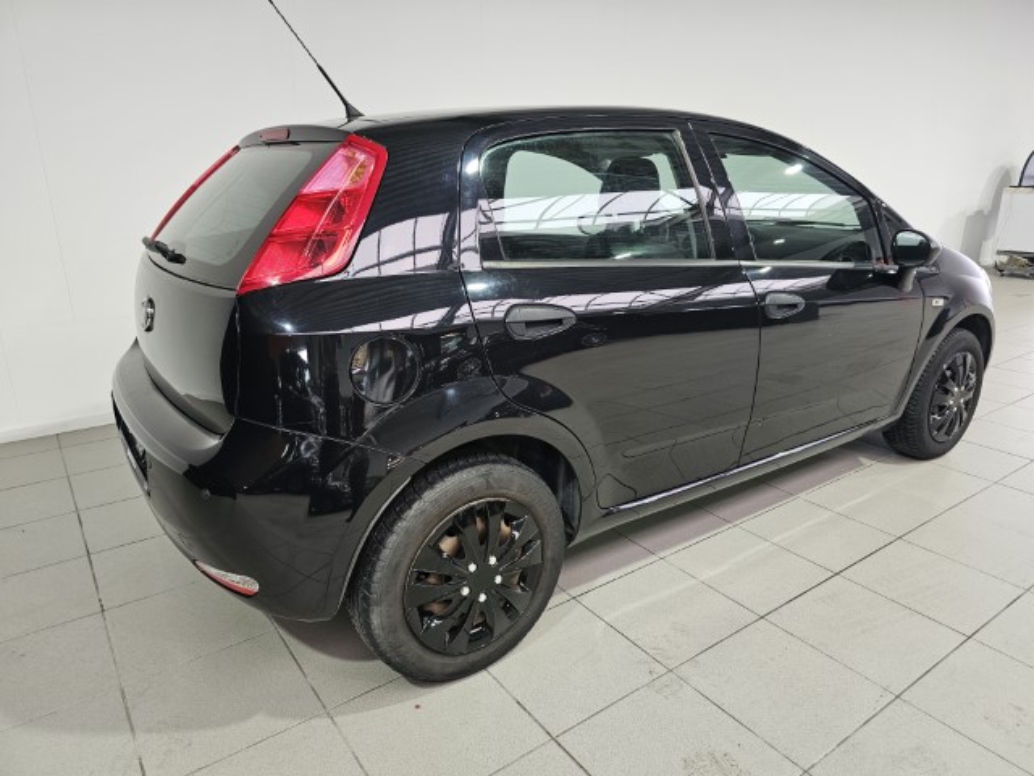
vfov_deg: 58.9
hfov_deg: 73.9
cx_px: 517
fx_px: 687
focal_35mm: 23
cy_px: 388
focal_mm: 6.3
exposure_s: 1/180
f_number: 1.7
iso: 160
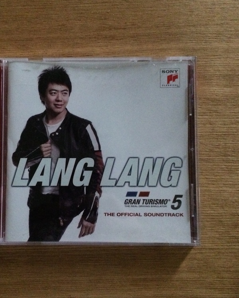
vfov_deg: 45.8
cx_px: 89
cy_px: 149
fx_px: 354
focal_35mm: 40
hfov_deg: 37.1
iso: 1000
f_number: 2.2
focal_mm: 4.12
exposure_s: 1/15
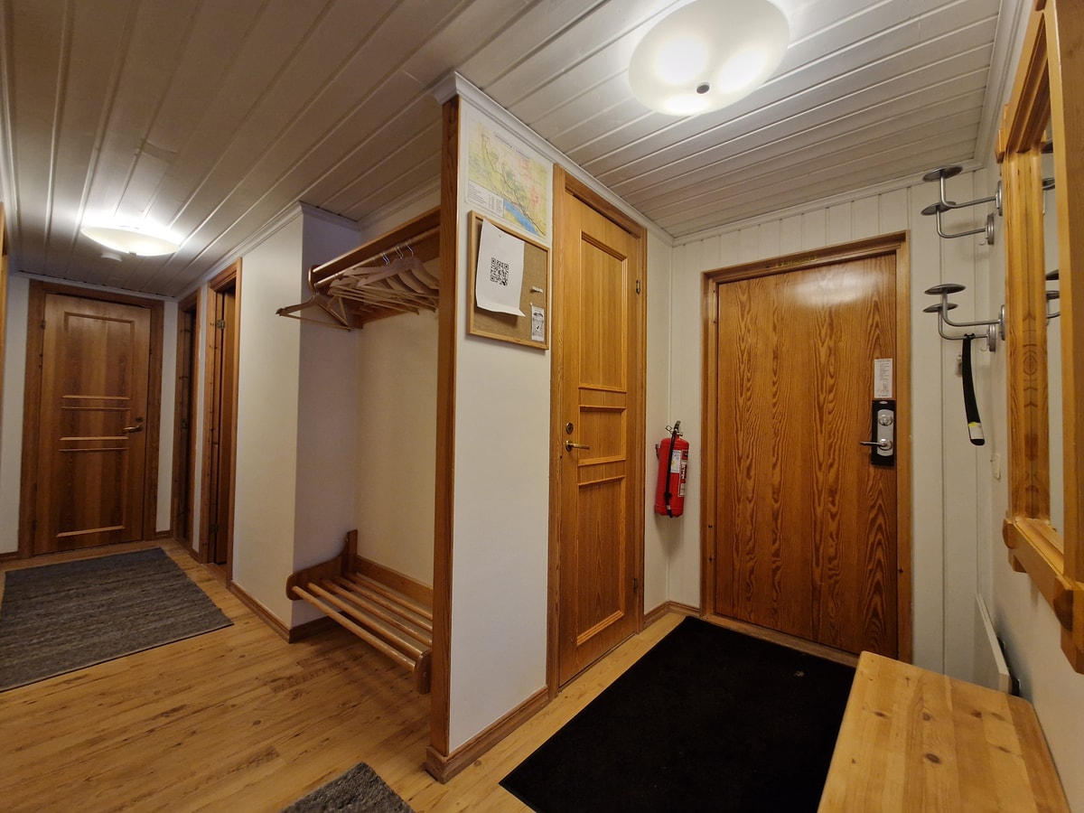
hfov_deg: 106.2
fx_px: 407
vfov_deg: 89.9
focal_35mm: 13
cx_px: 542
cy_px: 406
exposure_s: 1/50
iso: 250
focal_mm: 2.2
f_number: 2.2
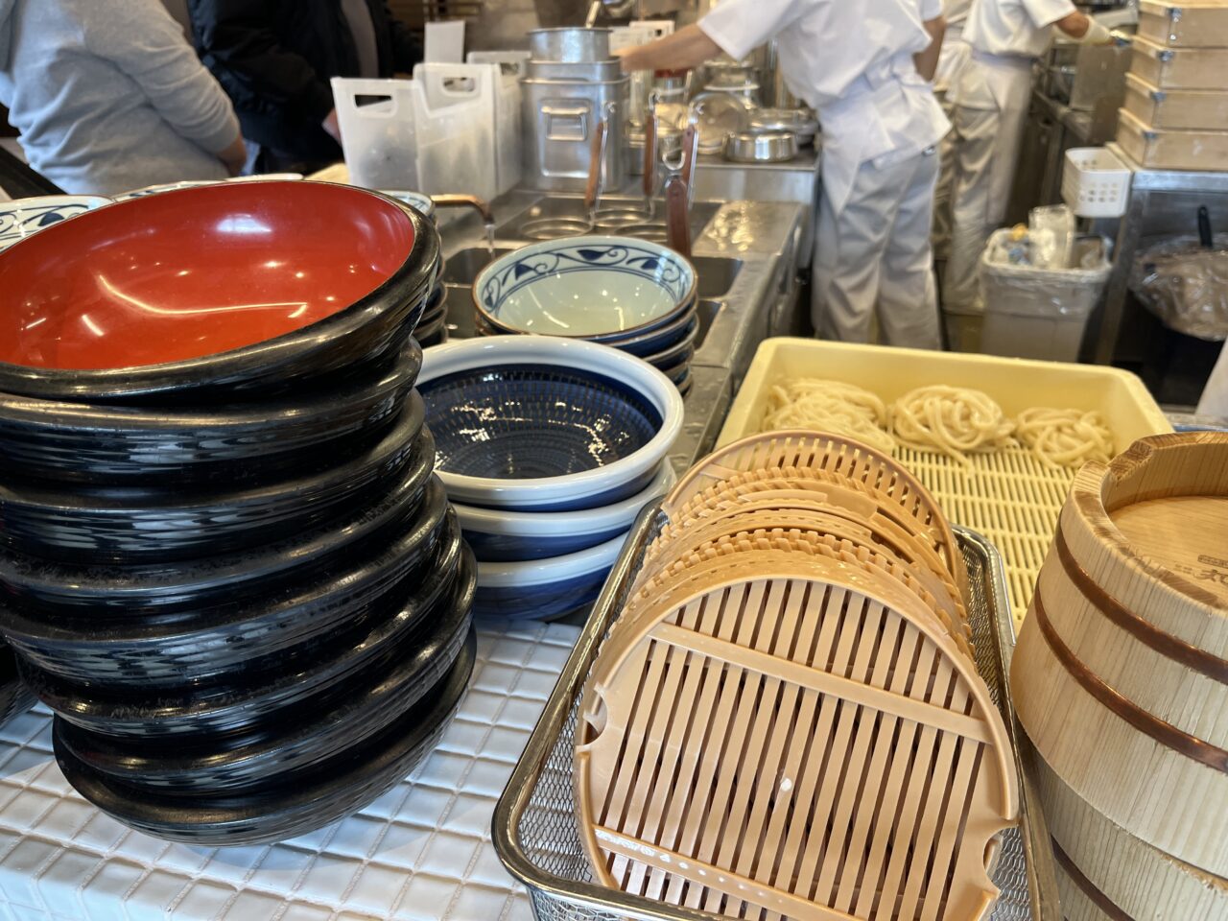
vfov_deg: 53.1
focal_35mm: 26
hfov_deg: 67.3
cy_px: 460
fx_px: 922
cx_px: 614
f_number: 1.6
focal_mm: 5.1
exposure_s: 1/120
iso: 64
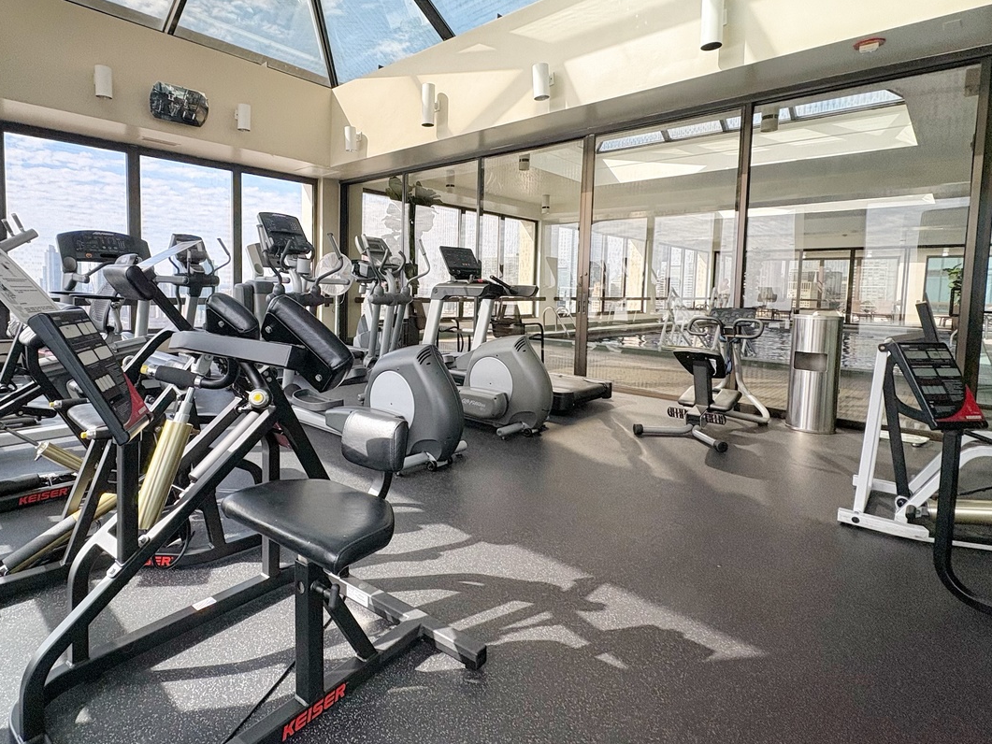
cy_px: 324
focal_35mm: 19
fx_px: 545
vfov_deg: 68.4
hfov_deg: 84.3
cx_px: 438
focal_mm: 2.22
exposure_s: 1/80
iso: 200
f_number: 2.2
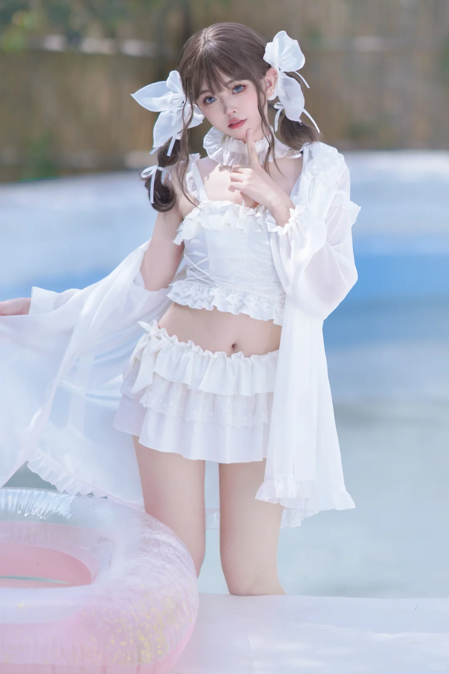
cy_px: 337
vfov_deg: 16.1
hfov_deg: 10.8
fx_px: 2376
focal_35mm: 127
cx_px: 224
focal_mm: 85
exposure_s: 1/2000
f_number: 1.4
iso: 100
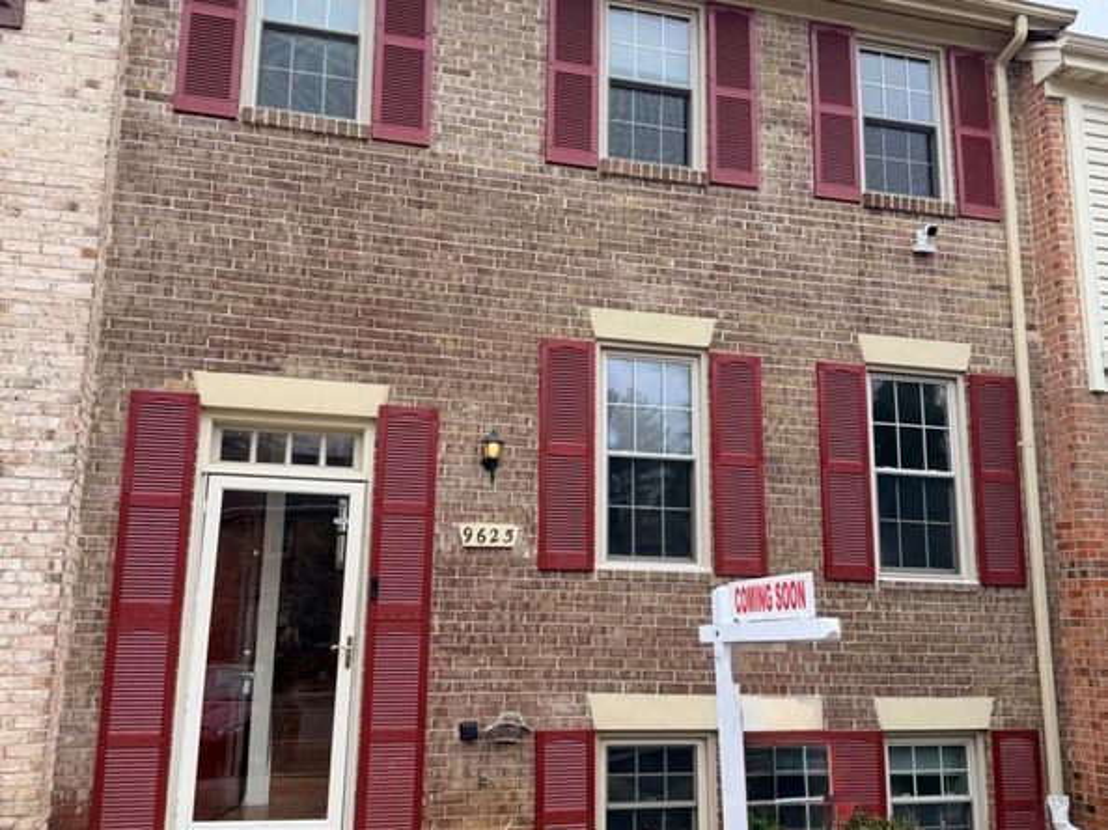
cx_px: 554
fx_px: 768
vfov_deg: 56.8
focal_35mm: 24
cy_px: 415
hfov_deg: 71.6
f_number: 1.78
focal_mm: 6.76
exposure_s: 1/1901
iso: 100
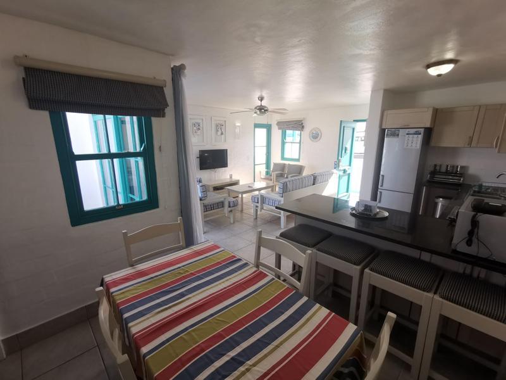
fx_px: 234
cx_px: 253
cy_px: 190
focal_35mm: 16
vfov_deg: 78.1
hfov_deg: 94.5
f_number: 2.2
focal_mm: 2.35
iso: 64
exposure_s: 1/100
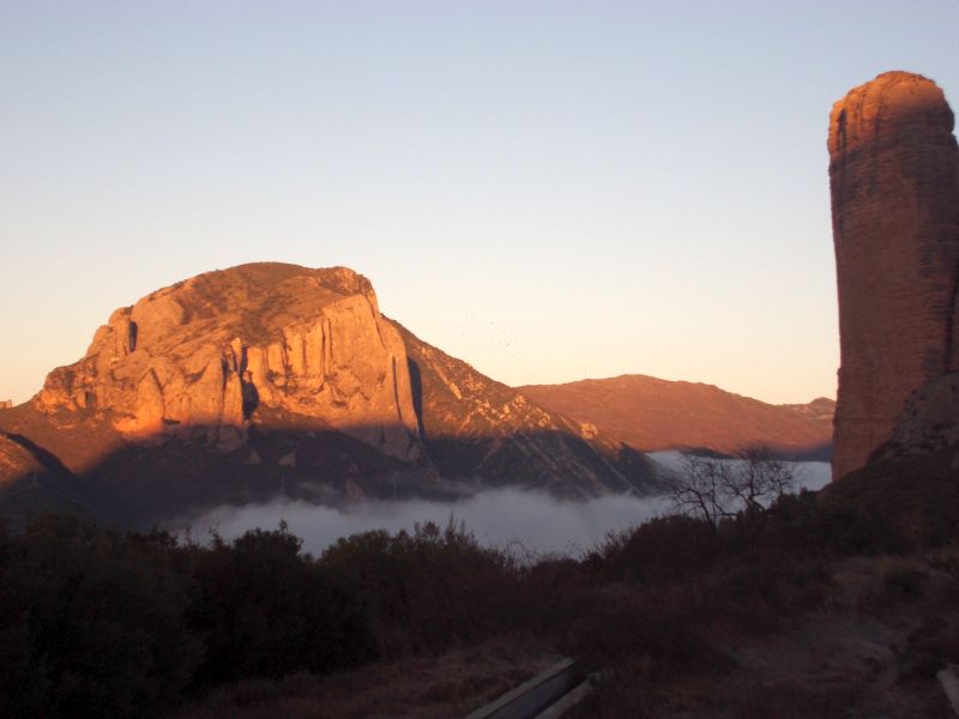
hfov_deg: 29.4
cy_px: 360
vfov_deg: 22.3
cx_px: 480
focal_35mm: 66
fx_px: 1828
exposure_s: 1/200
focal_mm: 11.8
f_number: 5.3
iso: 100
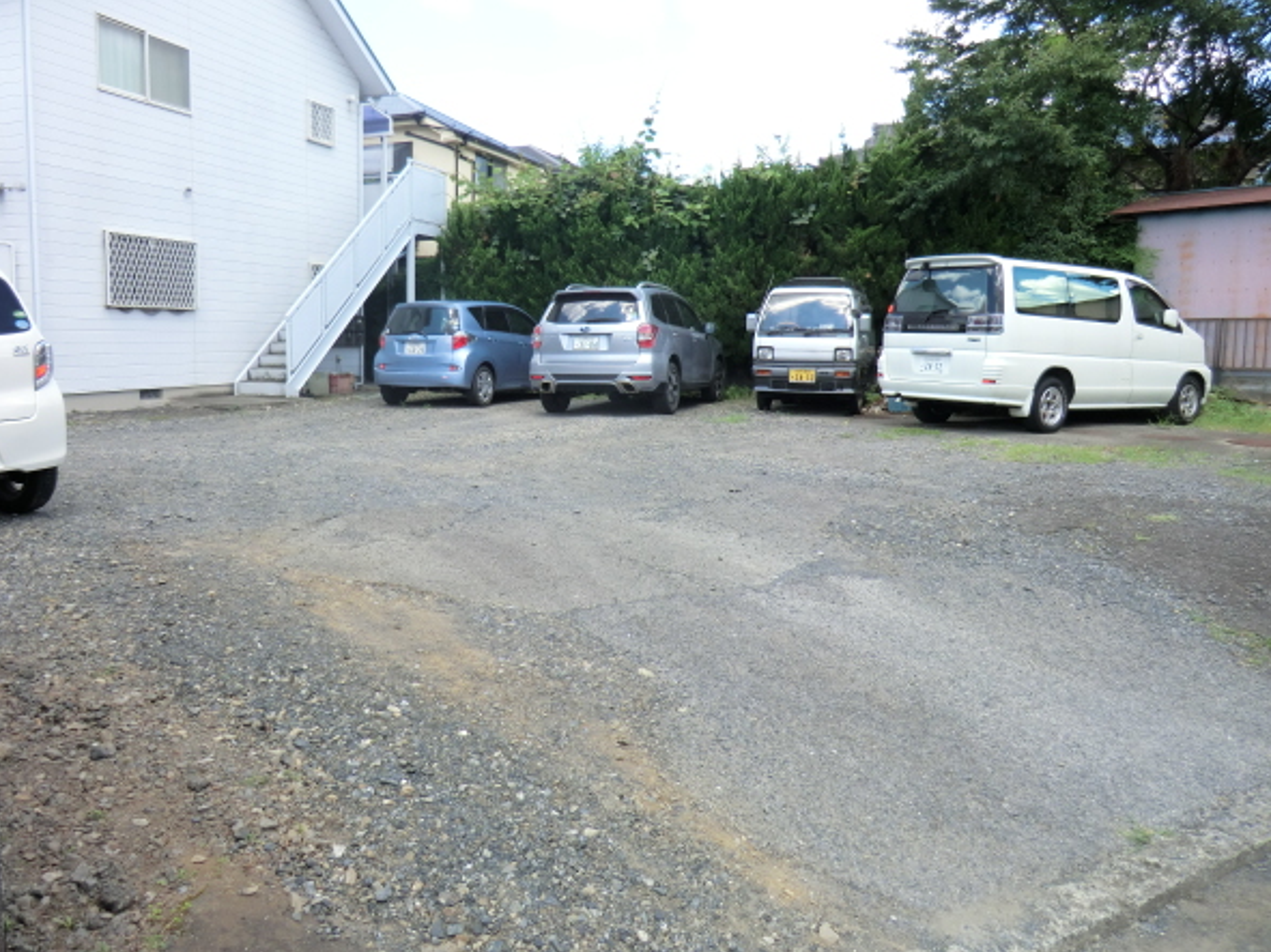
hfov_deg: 67.2
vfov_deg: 53.0
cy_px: 443
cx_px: 596
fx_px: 954
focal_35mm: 26
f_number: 3.2
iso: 80
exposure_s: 1/200
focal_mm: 4.3
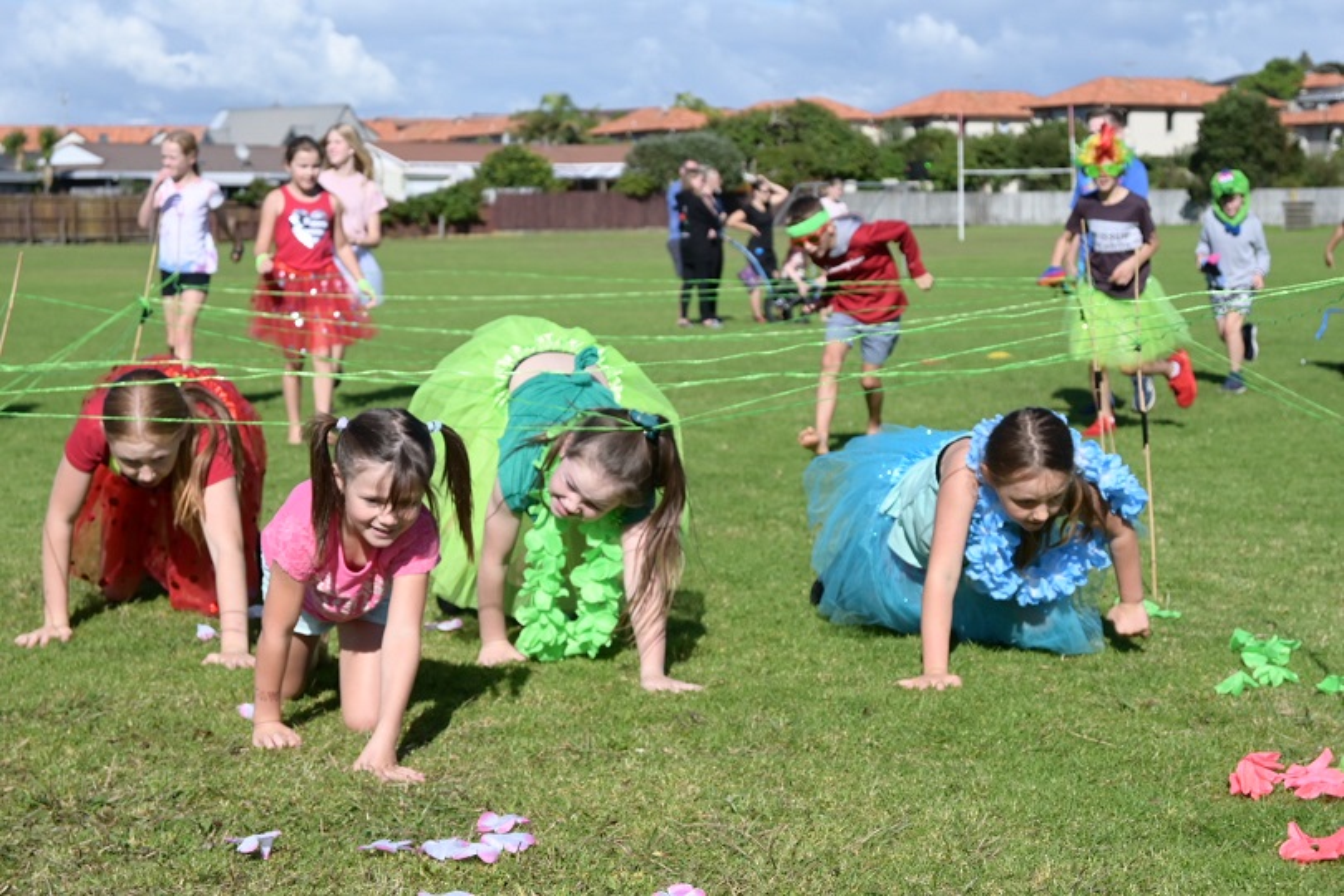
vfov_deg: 19.7
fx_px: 2576
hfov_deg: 29.2
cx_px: 672
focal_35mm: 69
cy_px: 448
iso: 200
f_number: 6
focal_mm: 46
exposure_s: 1/1250
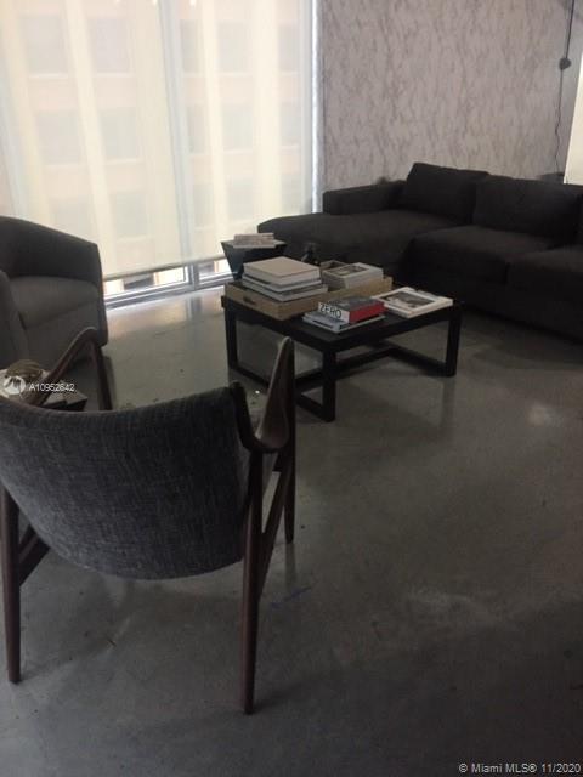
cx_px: 292
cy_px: 388
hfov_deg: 48.2
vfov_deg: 61.7
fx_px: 651
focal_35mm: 29
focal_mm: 4.15
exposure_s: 1/30
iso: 250
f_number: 2.2
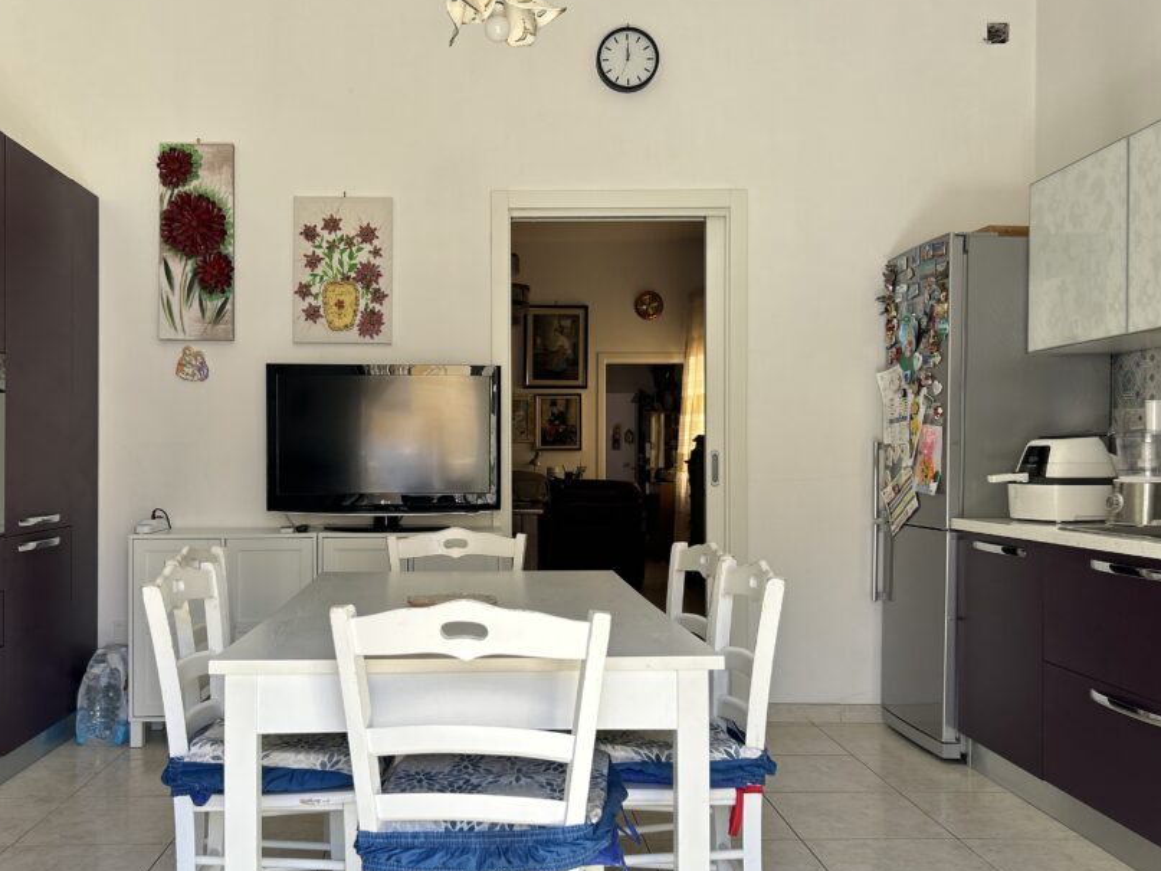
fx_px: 1107
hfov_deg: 55.2
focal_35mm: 33
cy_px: 462
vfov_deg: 42.9
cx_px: 506
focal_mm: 5.7
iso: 40
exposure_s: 1/121
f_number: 1.5
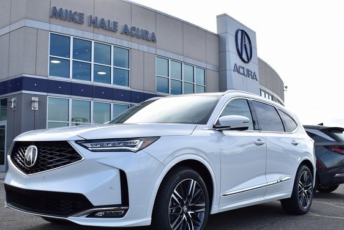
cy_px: 130
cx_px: 171
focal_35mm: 41
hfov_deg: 47.4
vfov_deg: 32.7
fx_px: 392
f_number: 7.1
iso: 100
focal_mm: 24
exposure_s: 1/200
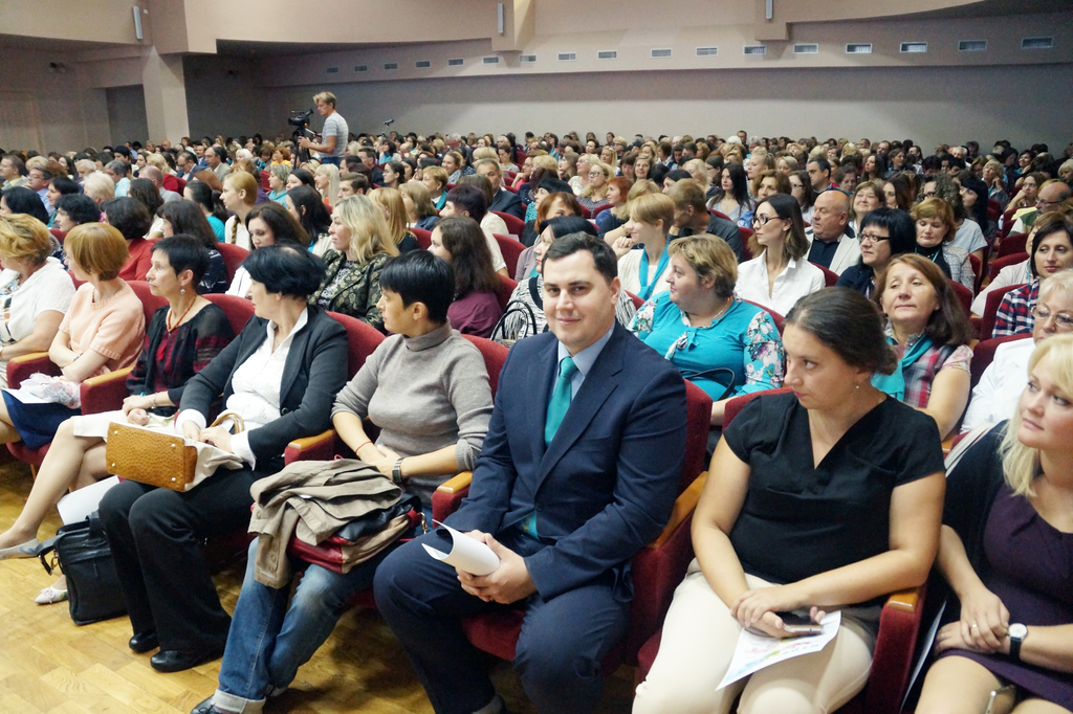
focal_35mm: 27
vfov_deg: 47.9
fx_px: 804
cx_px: 536
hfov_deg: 67.4
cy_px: 357
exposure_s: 1/40
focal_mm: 18
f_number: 3.5
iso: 3200
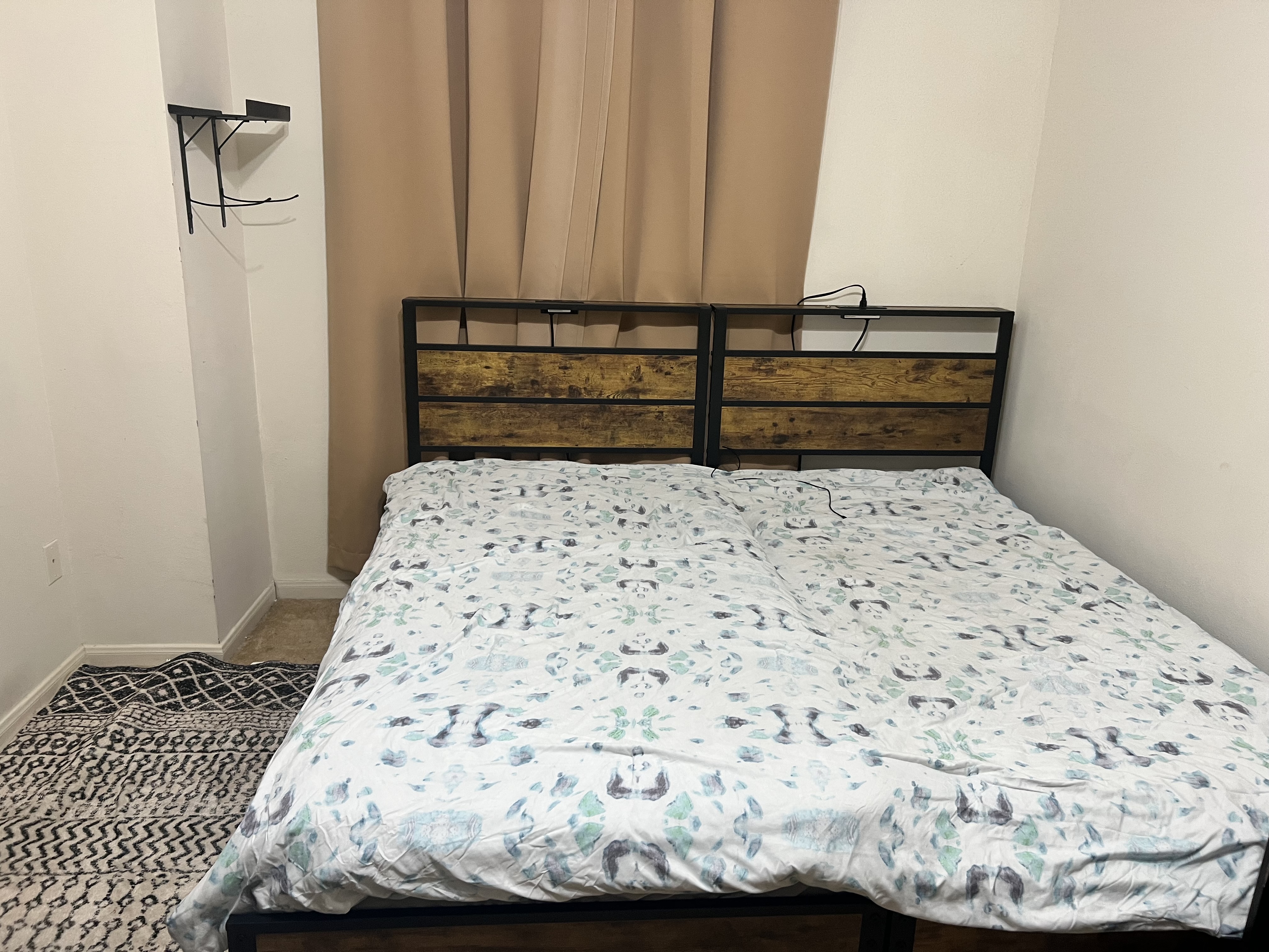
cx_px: 634
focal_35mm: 26
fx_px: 953
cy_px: 476
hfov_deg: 67.3
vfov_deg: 53.1
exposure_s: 1/60
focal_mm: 5.7
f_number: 1.5
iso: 160
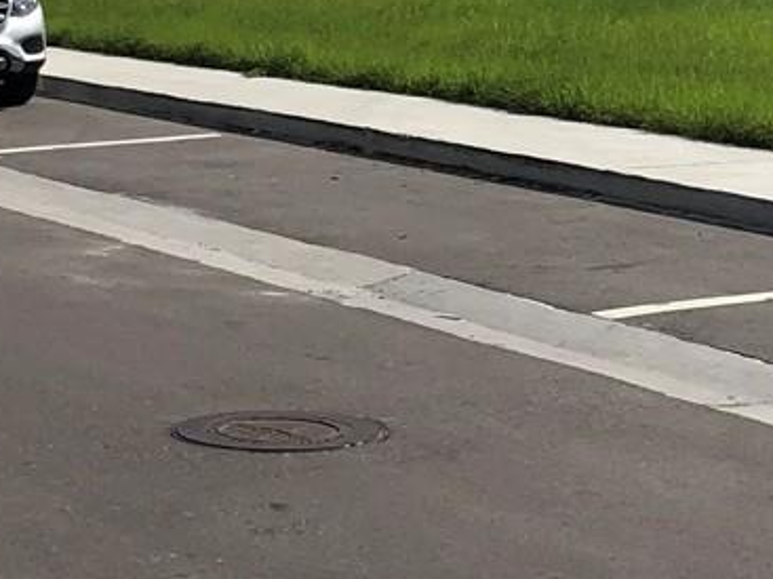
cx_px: 609
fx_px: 2723
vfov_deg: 11.8
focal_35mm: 122
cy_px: -162
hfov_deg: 16.1
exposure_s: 1/4049
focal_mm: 4
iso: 20
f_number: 1.8
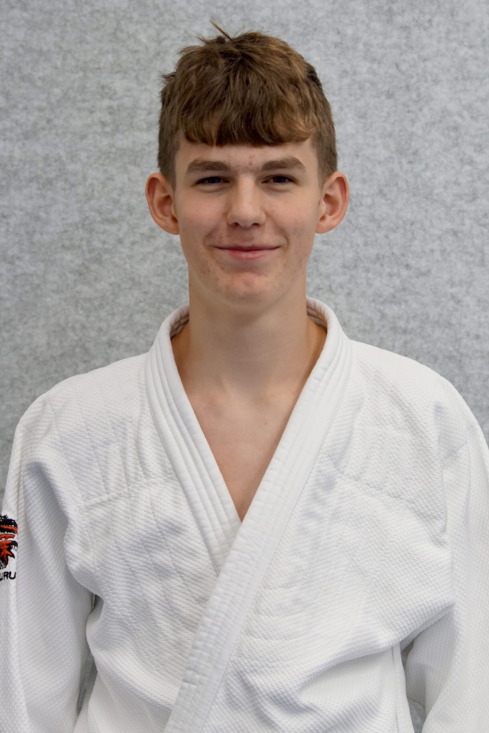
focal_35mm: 85
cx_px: 244
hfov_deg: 16.1
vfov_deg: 23.9
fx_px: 1732
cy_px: 366
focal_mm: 85
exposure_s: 1/160
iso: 1000
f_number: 4
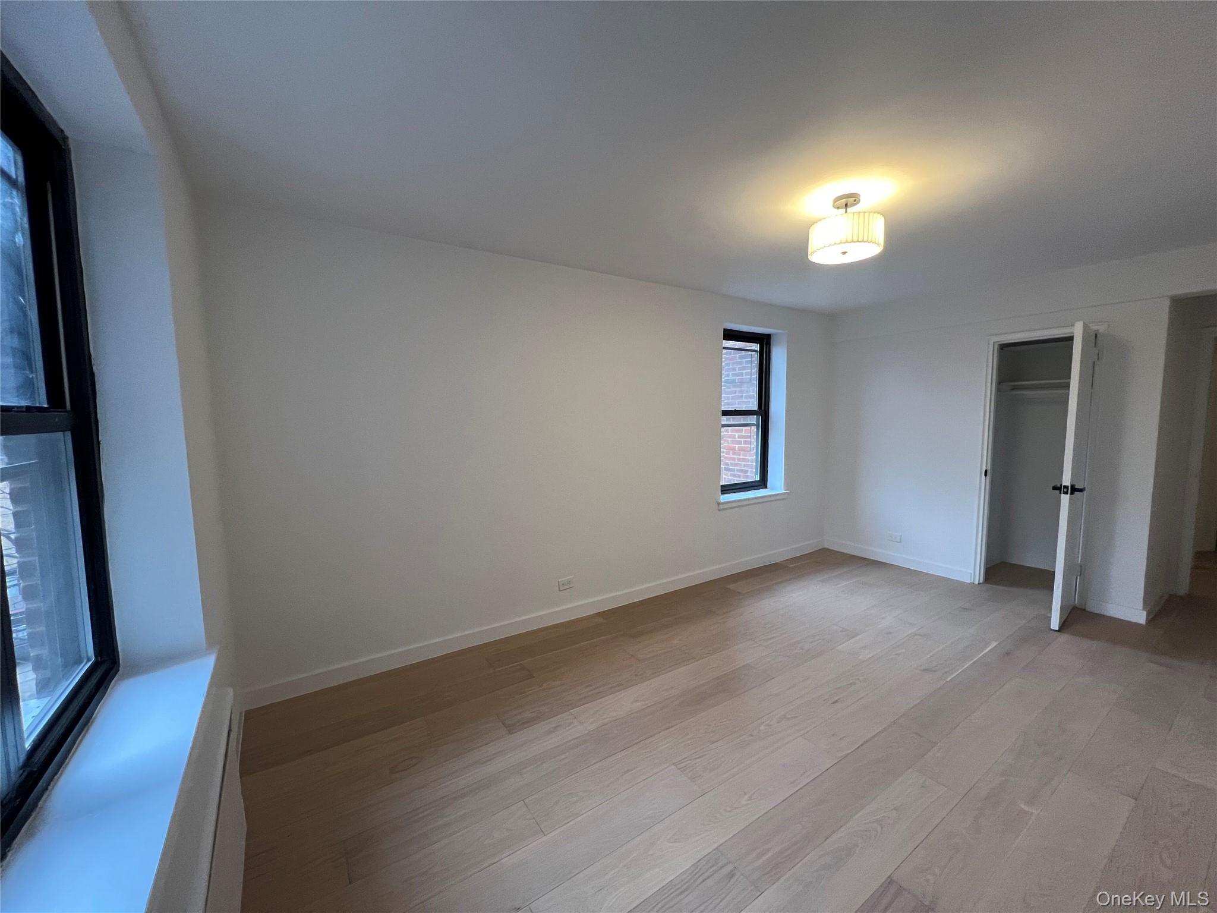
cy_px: 456
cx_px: 608
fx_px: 457
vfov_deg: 89.9
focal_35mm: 13
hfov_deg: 106.2
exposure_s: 1/120
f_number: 1.8
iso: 160
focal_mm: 1.57
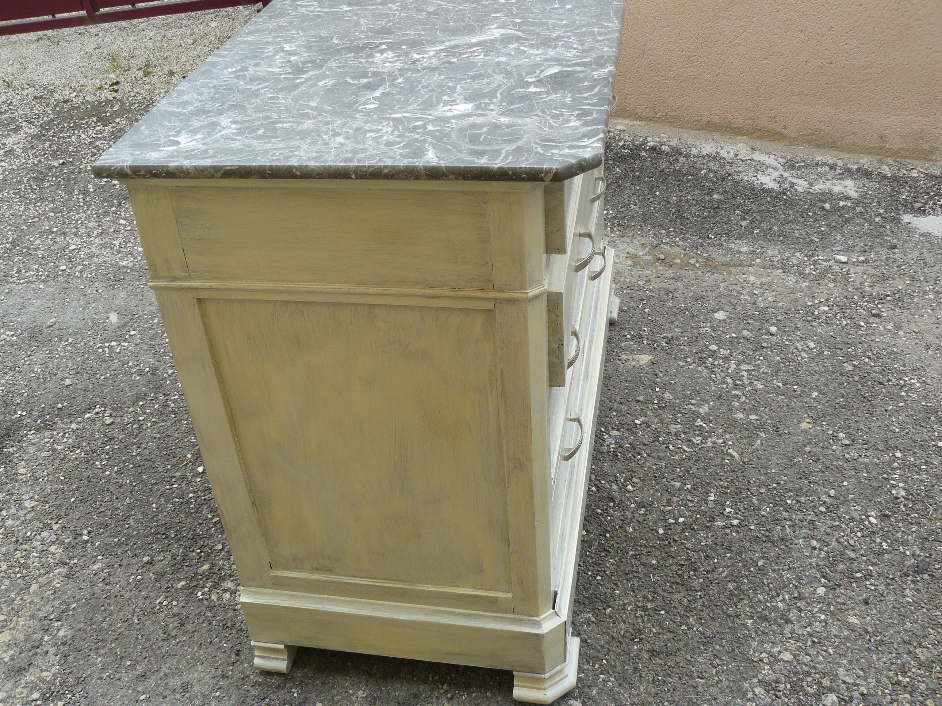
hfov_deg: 51.4
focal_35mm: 36
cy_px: 353
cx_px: 471
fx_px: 980
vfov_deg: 39.7
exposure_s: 1/125
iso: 100
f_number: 4
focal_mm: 6
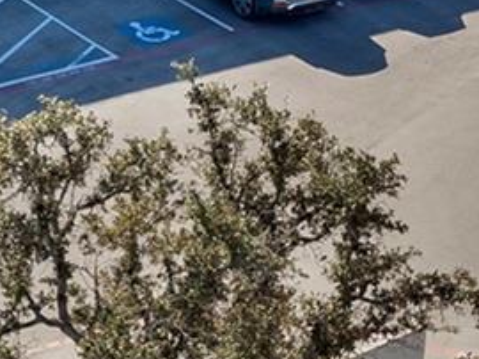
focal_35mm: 182
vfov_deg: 8.1
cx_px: -128
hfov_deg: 10.7
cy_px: -23
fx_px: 2516
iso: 100
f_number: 5
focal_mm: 12.29
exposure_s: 1/2000
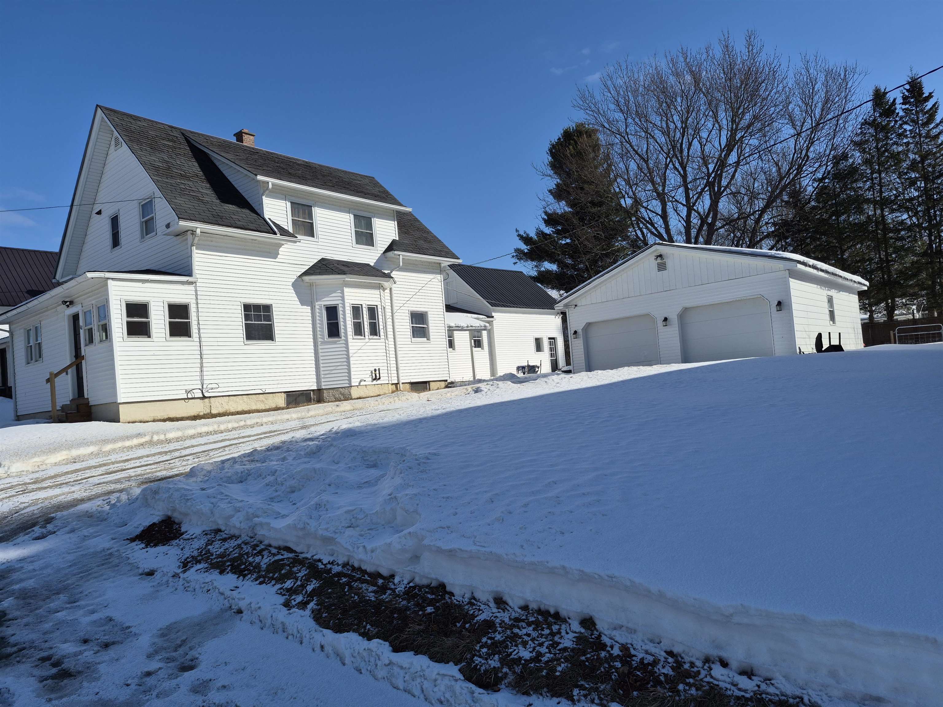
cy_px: 354
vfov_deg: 58.9
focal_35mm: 23
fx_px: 627
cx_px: 472
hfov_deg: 73.9
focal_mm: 5.4
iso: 64
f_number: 1.8
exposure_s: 1/7696
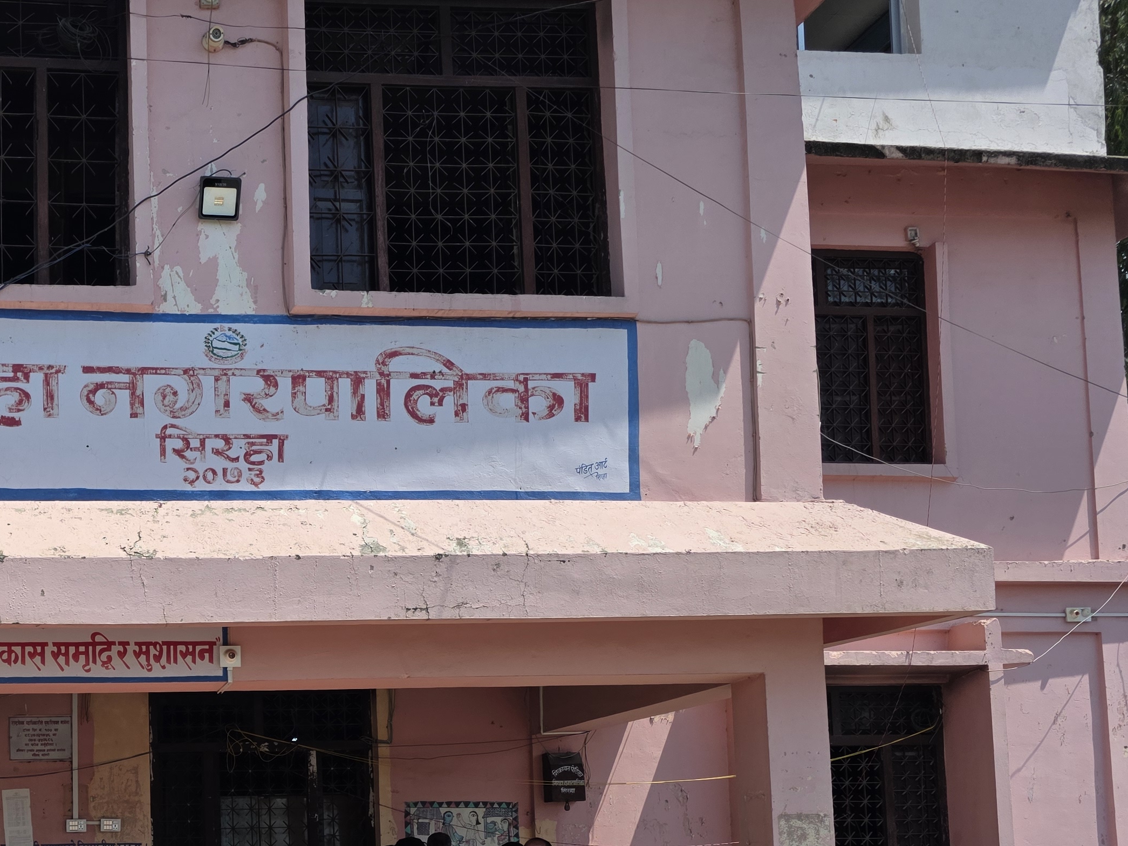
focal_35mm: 44
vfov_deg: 31.4
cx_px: 66
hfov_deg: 39.2
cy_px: 758
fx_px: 1434
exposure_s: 1/6355
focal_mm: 6.3
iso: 80
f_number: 1.7
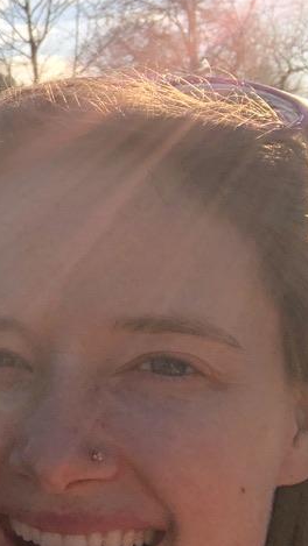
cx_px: -268
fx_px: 1103
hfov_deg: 13.9
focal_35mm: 76
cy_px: 335
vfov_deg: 27.8
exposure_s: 1/1167
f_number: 2.2
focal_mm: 2.87
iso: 20
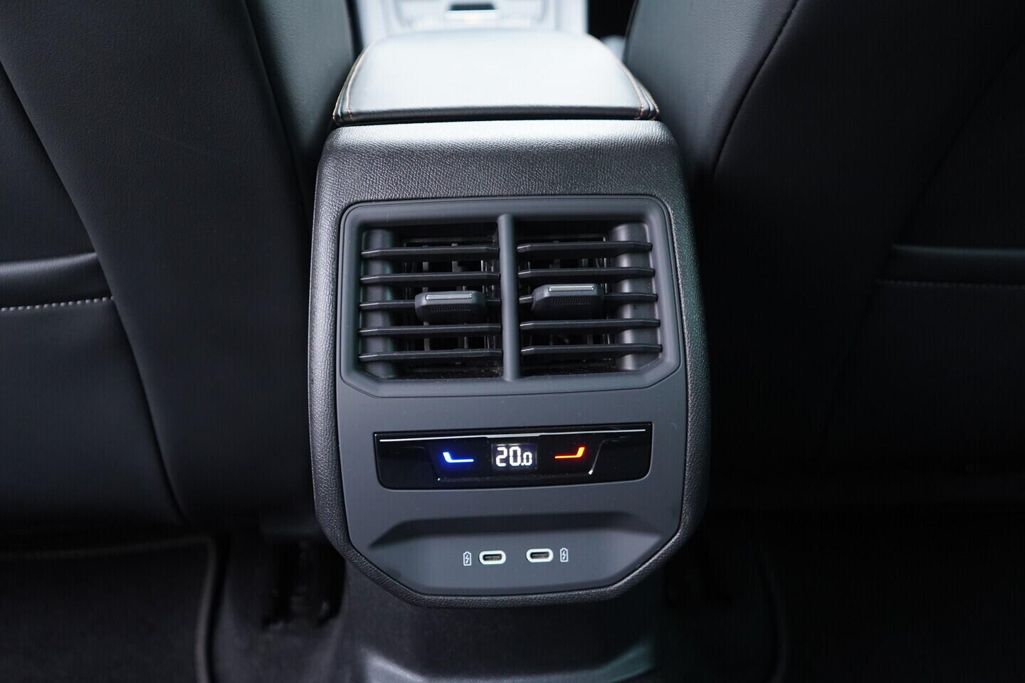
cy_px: 342
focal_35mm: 36
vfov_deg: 36.9
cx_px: 512
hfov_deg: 53.1
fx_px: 1025
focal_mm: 24
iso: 1000
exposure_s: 1/40
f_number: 2.8
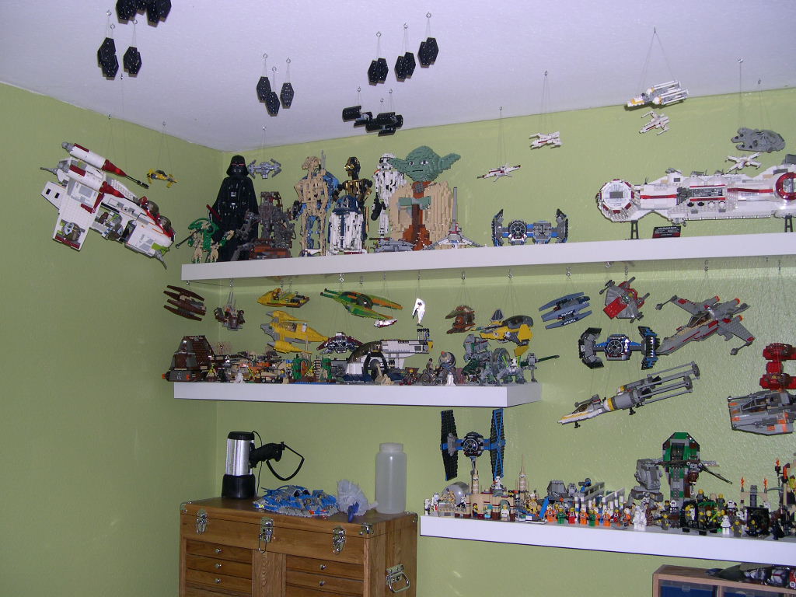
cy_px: 298
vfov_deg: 37.7
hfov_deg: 49.0
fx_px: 874
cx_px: 398
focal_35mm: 38
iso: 100
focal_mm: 8
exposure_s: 1/60
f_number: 2.8
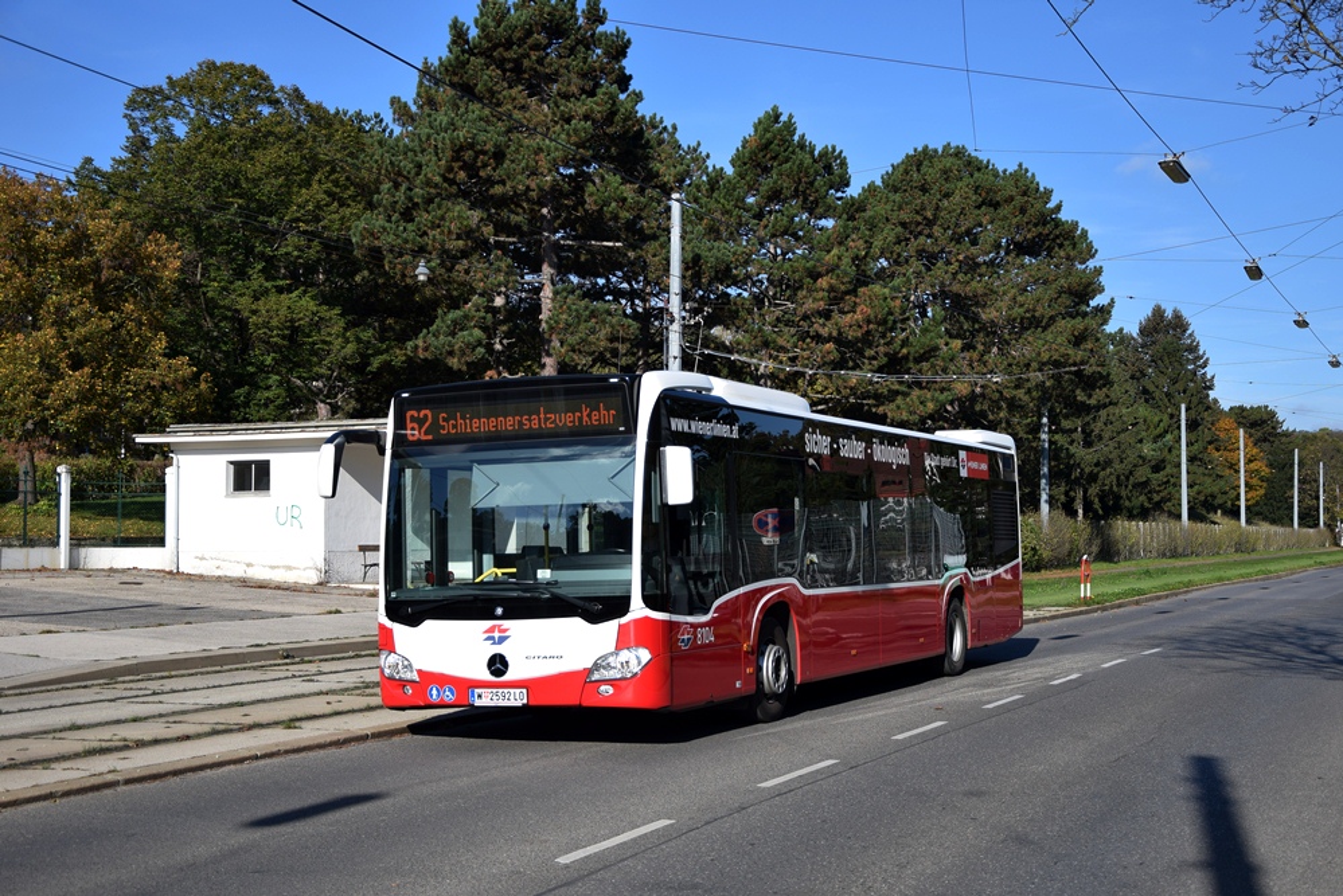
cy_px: 448
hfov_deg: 41.1
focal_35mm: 48
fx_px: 1791
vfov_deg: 28.1
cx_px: 672
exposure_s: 1/800
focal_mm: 32
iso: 100
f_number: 4.2
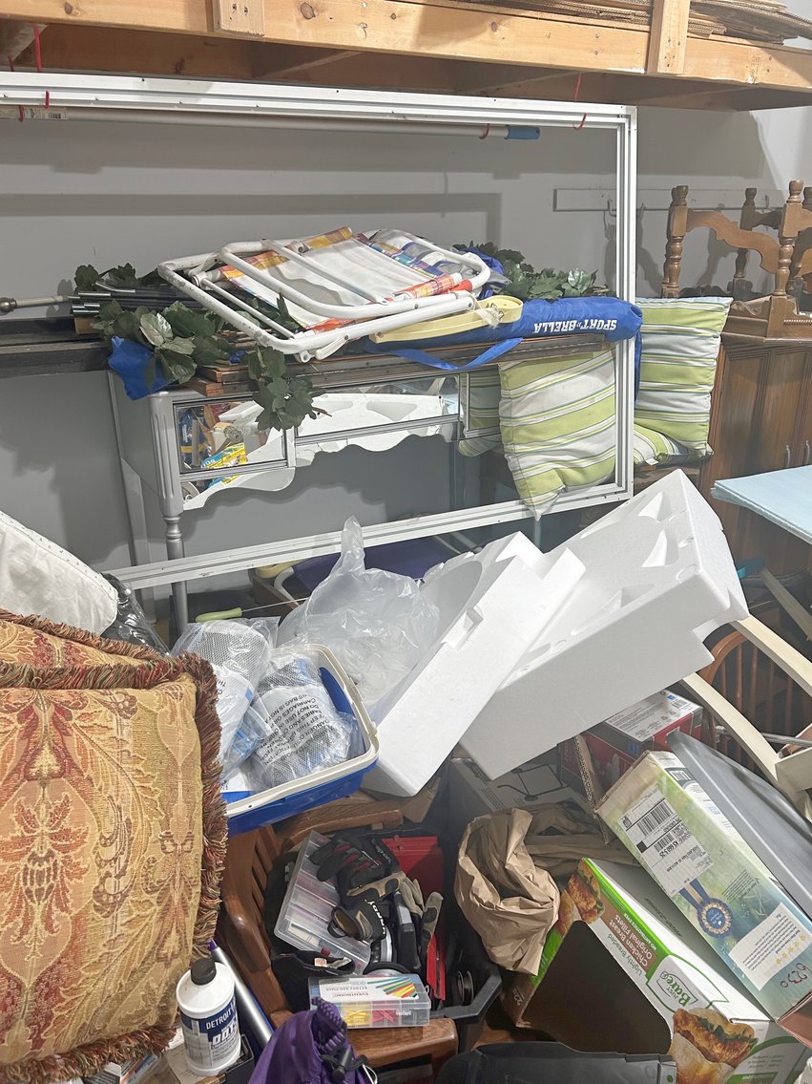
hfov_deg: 53.1
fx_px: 813
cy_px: 542
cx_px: 406
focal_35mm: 26
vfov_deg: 67.3
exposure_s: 1/120
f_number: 1.5
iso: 125
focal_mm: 5.7
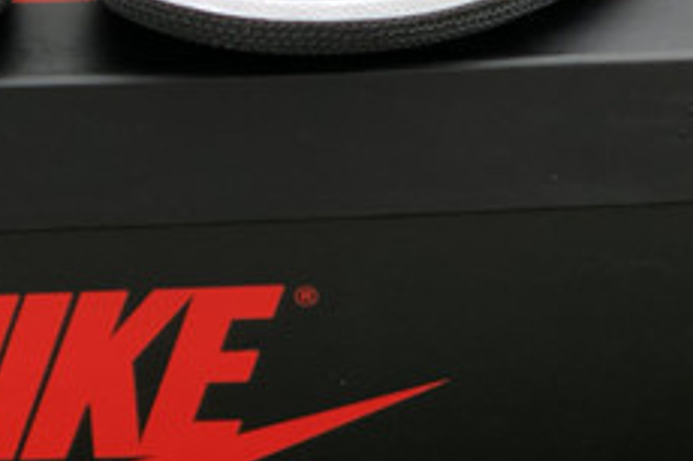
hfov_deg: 11.7
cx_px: 9
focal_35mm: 174
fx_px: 3347
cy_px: -366
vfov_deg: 7.6
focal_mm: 6
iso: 16
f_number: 2.4
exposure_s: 1/304
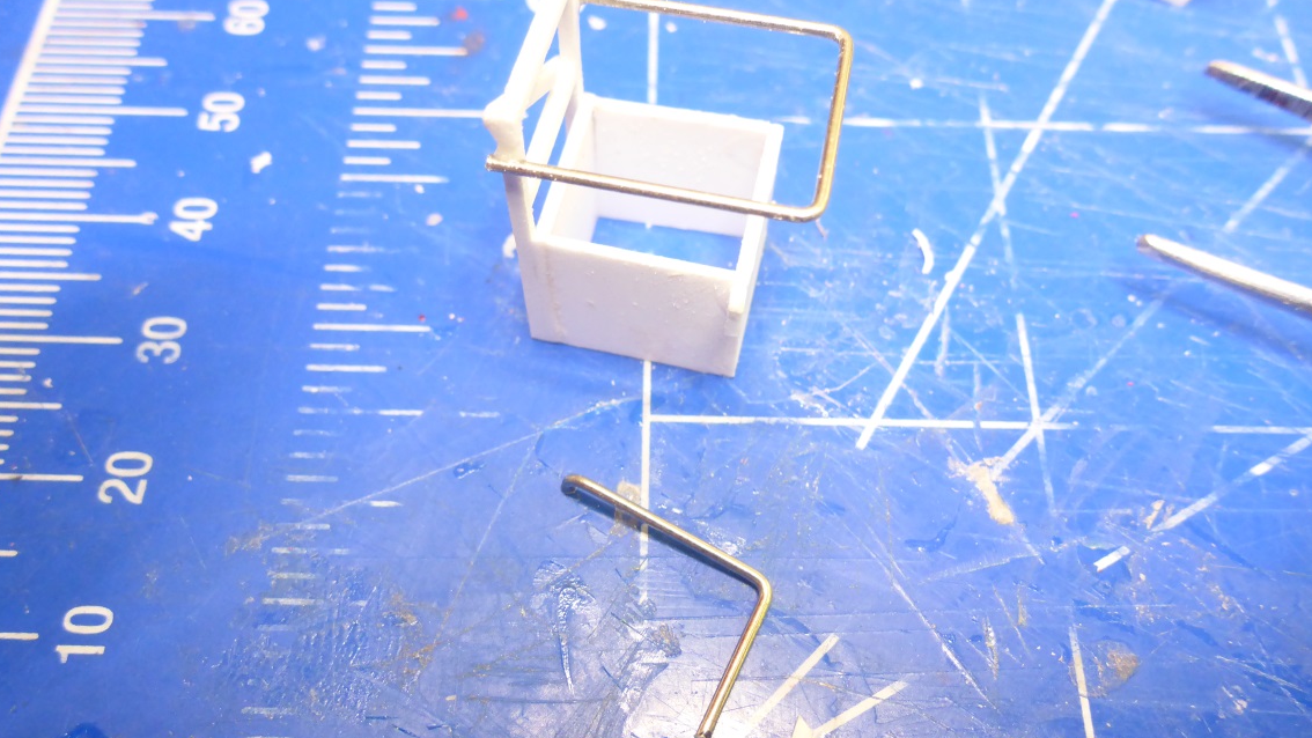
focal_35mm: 31
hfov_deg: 62.6
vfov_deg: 37.7
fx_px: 1079
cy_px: 413
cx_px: 658
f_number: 3.3
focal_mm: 4.9
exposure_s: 1/40
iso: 400
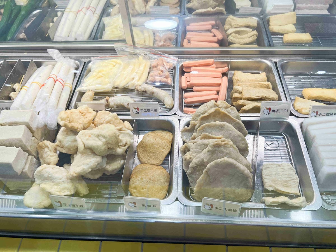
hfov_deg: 67.3
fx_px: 252
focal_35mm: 26
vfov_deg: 53.1
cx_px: 168
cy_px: 126
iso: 50
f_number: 1.5
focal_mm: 5.7
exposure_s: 1/205
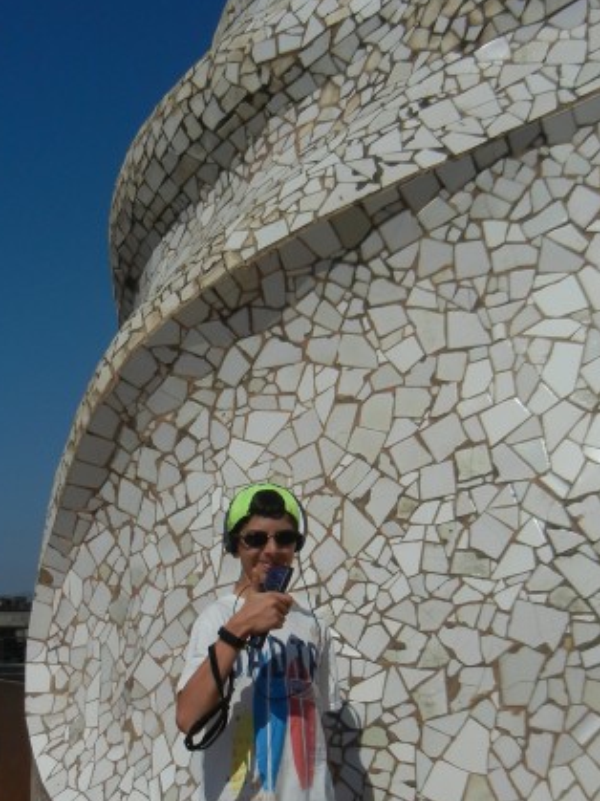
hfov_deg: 26.5
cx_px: 248
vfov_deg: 34.7
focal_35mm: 55
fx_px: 1272
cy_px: 514
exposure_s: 1/1748
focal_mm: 5.4
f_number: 7
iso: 160
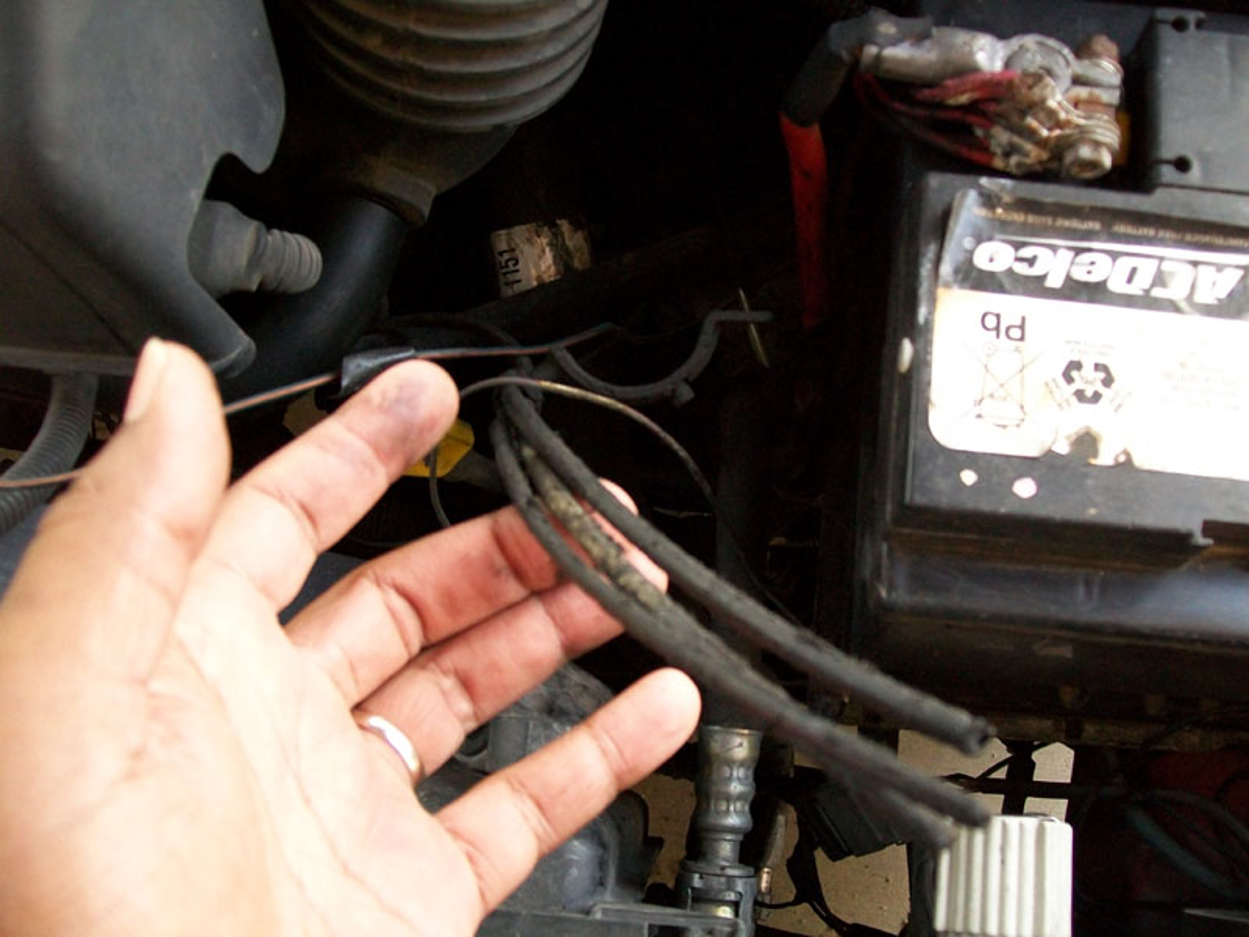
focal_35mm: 36
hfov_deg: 51.4
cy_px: 468
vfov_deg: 39.7
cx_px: 624
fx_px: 1299
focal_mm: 6
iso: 151
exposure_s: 1/60
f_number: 2.7
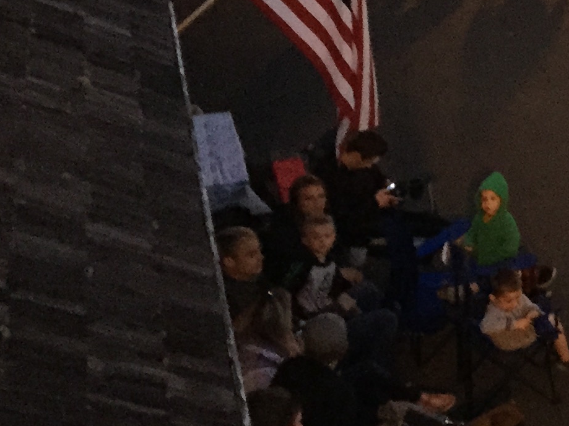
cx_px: 999
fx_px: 1693
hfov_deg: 16.3
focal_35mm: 103
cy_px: -49
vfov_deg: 14.0
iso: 500
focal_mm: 4.15
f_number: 2.2
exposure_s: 1/15
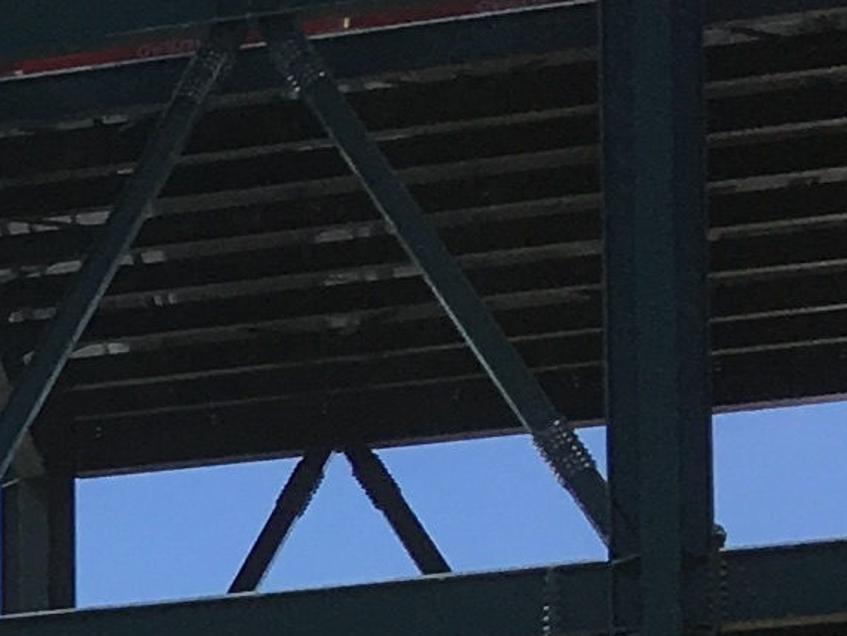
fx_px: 5018
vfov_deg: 6.9
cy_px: 1486
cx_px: -1571
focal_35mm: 205
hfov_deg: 8.3
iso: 25
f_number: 2.2
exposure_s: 1/1538
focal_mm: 4.15
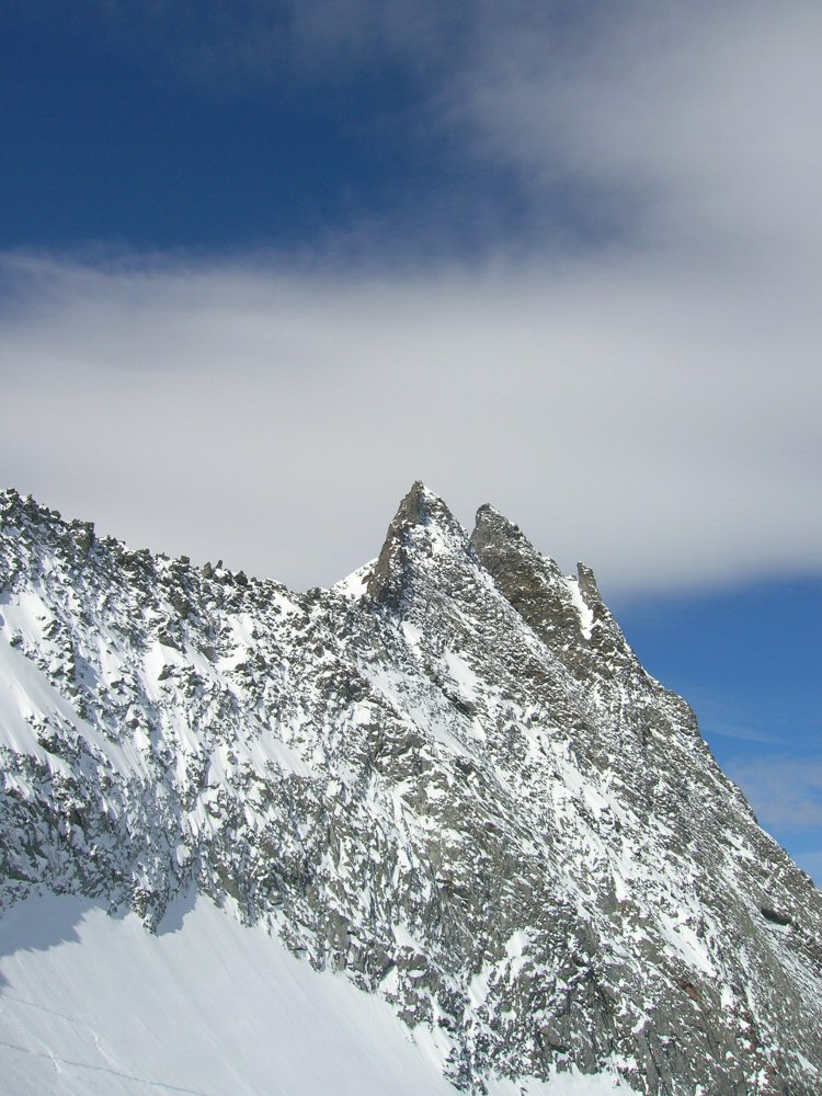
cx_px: 411
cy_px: 548
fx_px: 1076
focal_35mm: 34
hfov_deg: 41.8
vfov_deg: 54.0
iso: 50
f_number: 4.9
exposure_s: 1/958
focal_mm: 5.7
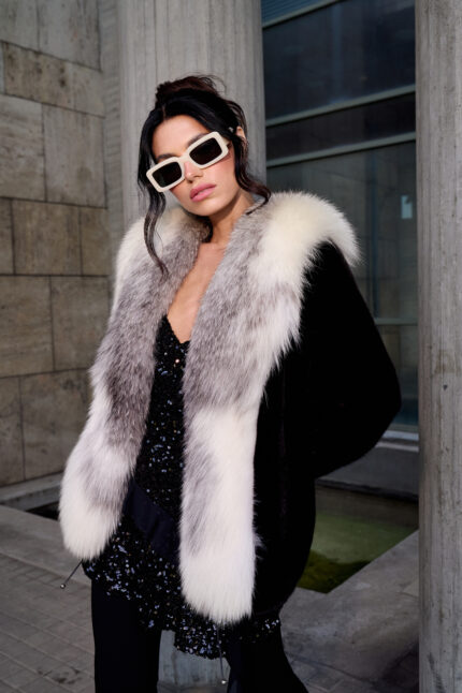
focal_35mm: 35
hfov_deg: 37.8
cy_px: 346
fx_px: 674
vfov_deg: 54.5
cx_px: 231
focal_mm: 35
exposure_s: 1/320
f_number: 6.3
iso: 640
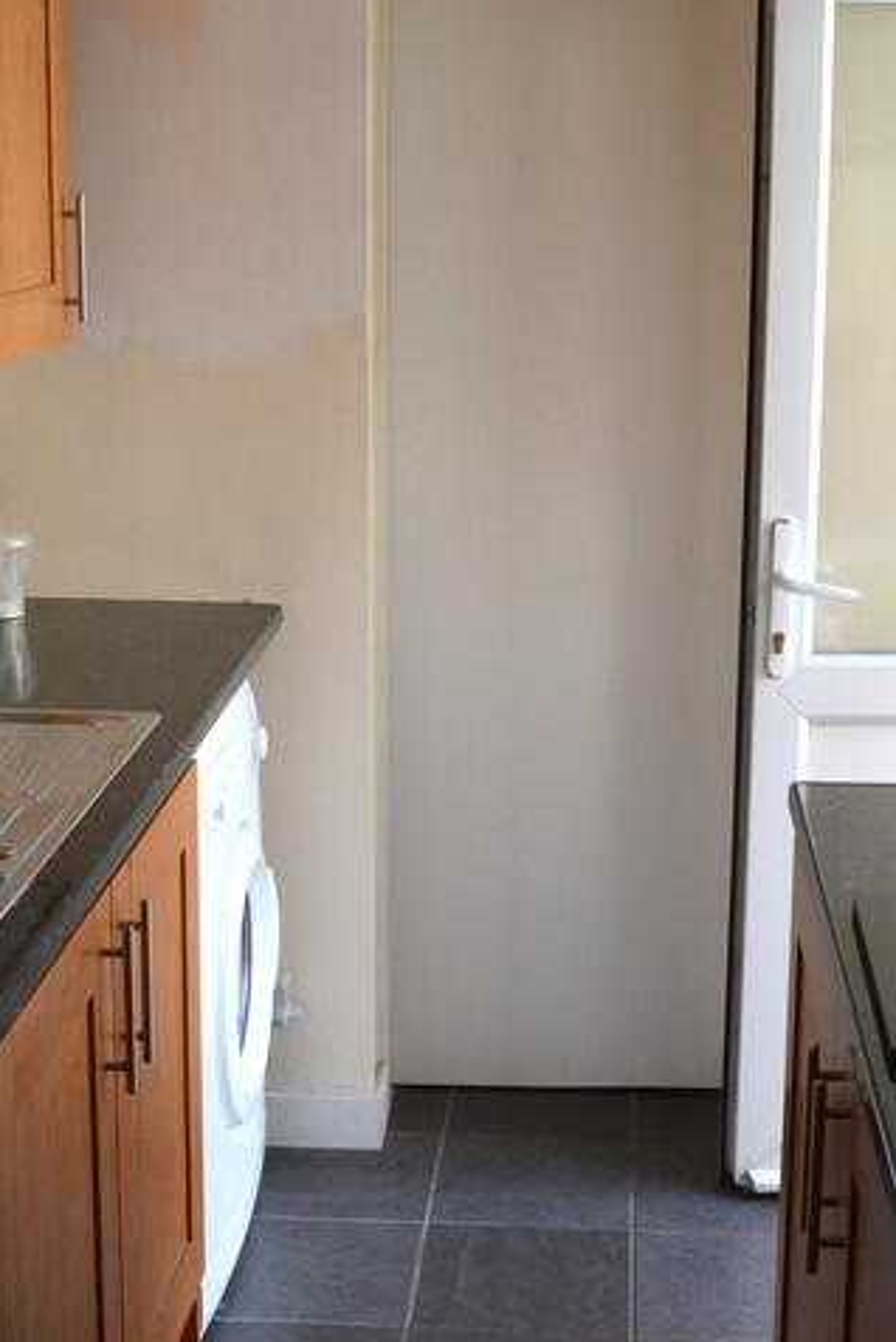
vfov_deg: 34.4
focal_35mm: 58
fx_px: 2162
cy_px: 619
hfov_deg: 23.4
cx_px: 535
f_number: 5
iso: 400
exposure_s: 1/100
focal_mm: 18
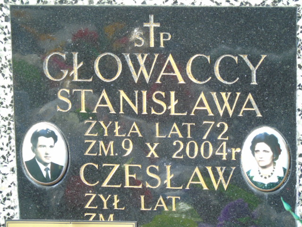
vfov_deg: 7.0
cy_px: 114
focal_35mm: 212
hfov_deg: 9.3
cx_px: 151
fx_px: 1850
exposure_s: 1/125
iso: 80
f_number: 4.7
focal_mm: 38
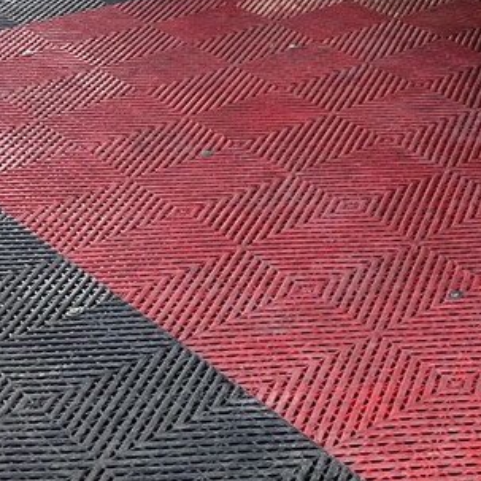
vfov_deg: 18.1
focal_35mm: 91
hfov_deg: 15.7
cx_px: 914
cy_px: -110
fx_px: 1431
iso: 80
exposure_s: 1/121
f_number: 1.5
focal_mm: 5.7
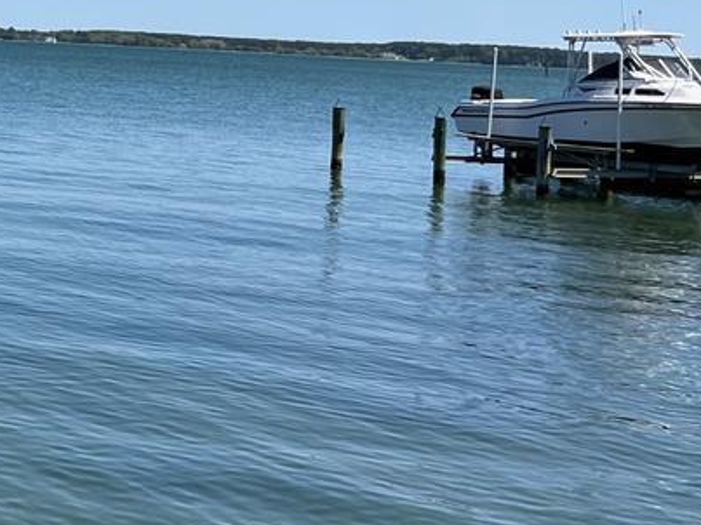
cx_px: -470
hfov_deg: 17.9
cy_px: -2
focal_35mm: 93
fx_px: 1883
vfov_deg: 15.6
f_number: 1.6
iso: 50
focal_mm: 5.1
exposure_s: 1/4651
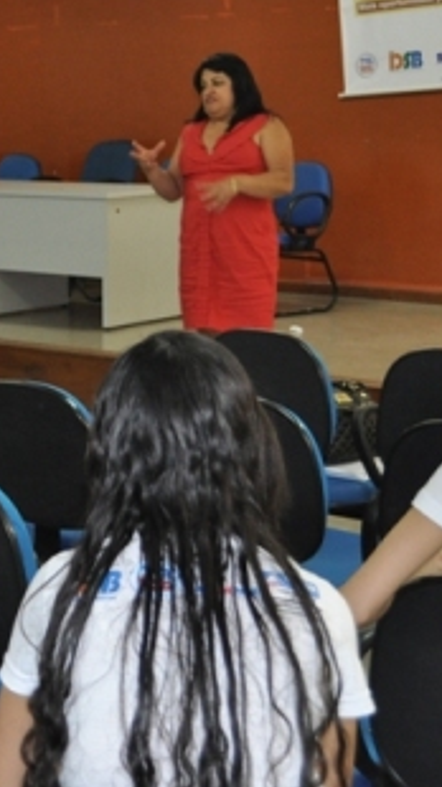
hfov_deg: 14.9
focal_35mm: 79
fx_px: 1649
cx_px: -58
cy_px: 315
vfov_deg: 26.8
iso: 800
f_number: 4.2
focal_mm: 26
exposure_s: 1/60
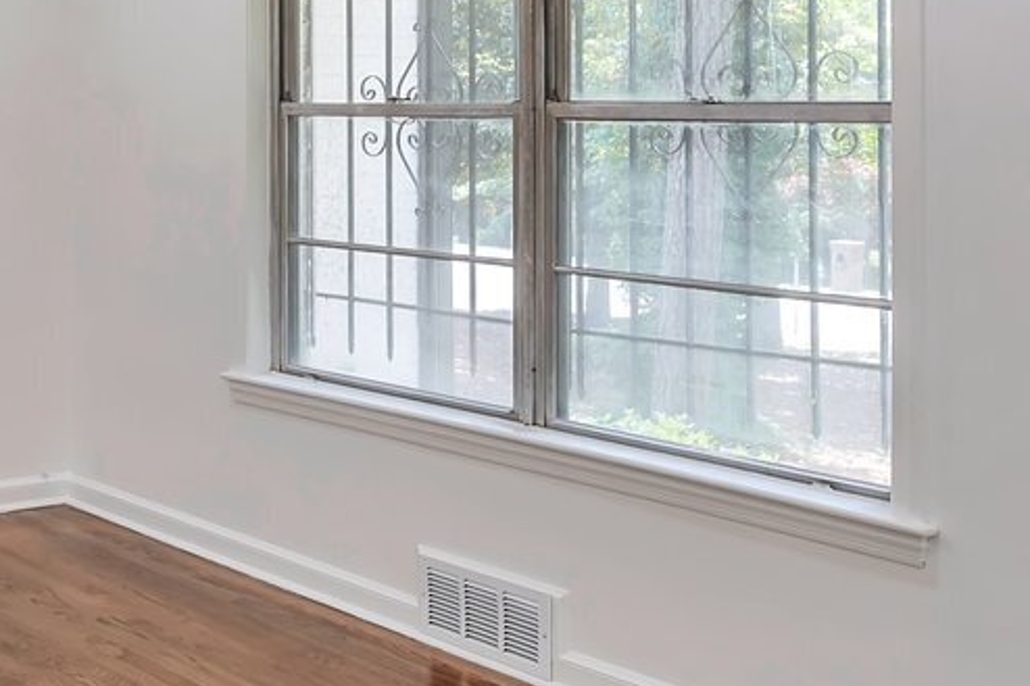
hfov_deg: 30.4
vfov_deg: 22.7
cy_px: 58
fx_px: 1659
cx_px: -138
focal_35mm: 58
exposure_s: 1/8
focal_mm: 14
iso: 100
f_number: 8
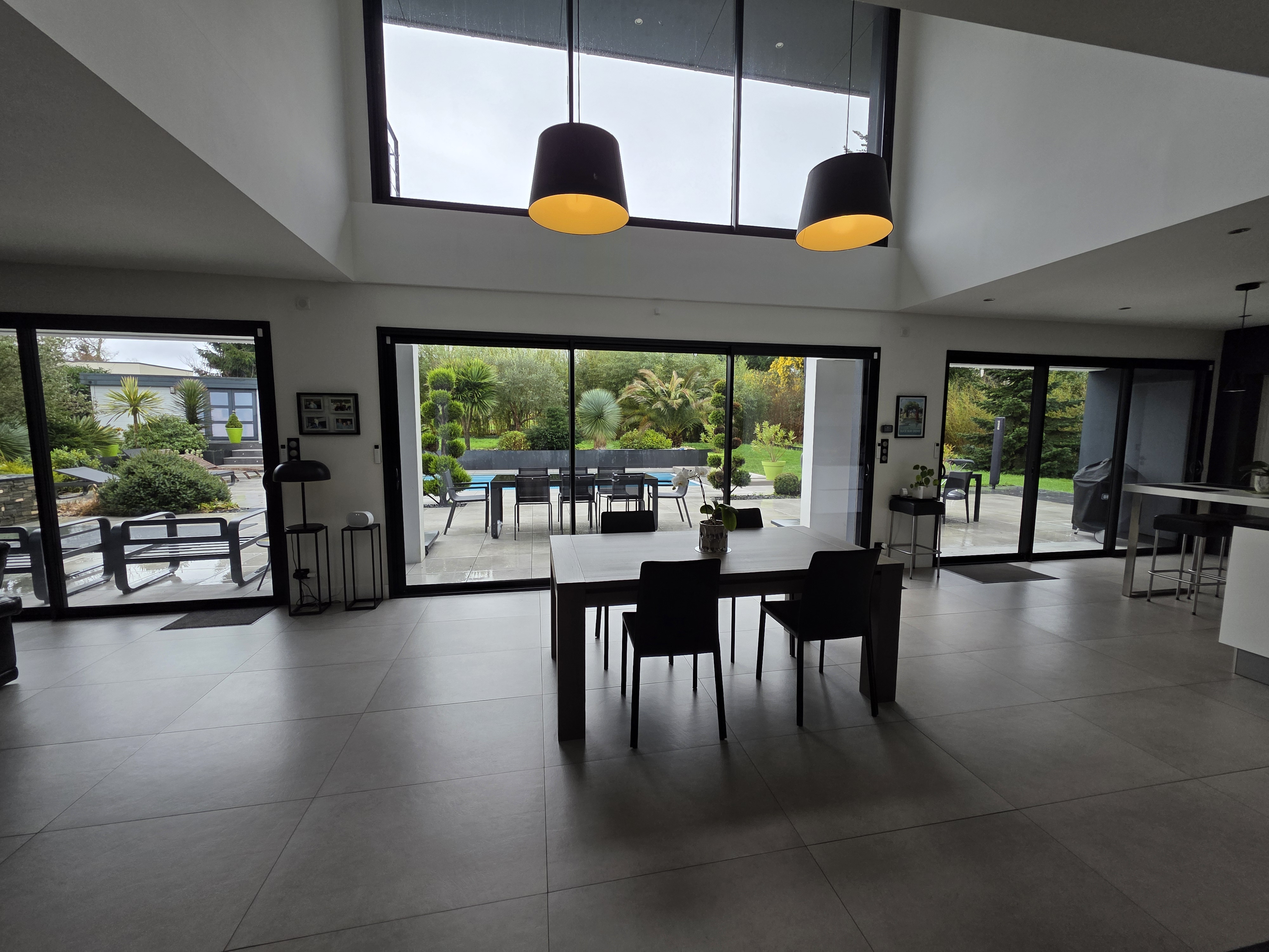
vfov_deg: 89.9
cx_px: 634
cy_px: 476
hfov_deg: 106.2
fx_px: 477
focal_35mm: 13
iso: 40
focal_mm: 2.2
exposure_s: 1/300
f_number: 1.9
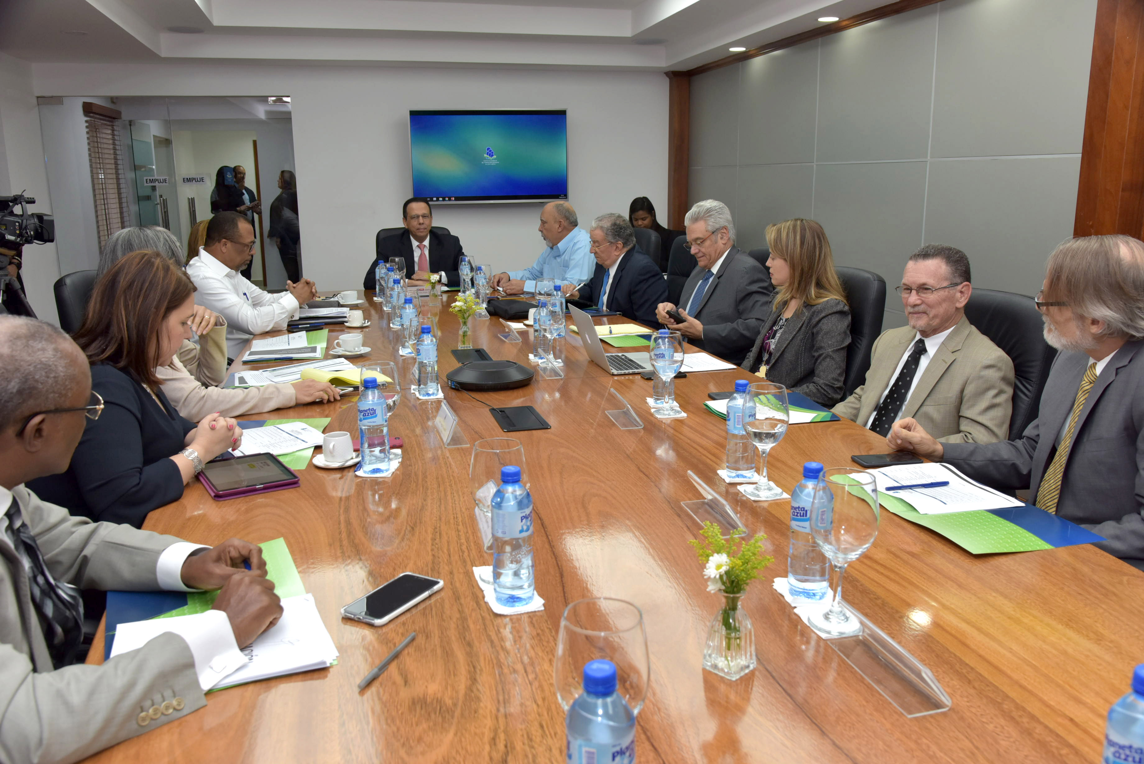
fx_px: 890
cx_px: 572
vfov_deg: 46.4
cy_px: 382
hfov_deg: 65.5
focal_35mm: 28
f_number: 8
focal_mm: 28
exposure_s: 1/100
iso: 800
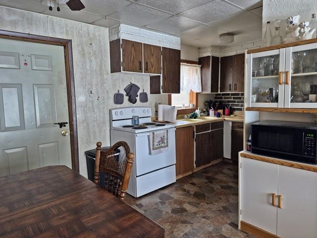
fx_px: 211
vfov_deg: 58.9
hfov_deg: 73.9
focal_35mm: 23
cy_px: 119
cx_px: 158
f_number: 1.8
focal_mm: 5.4
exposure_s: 1/120
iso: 640
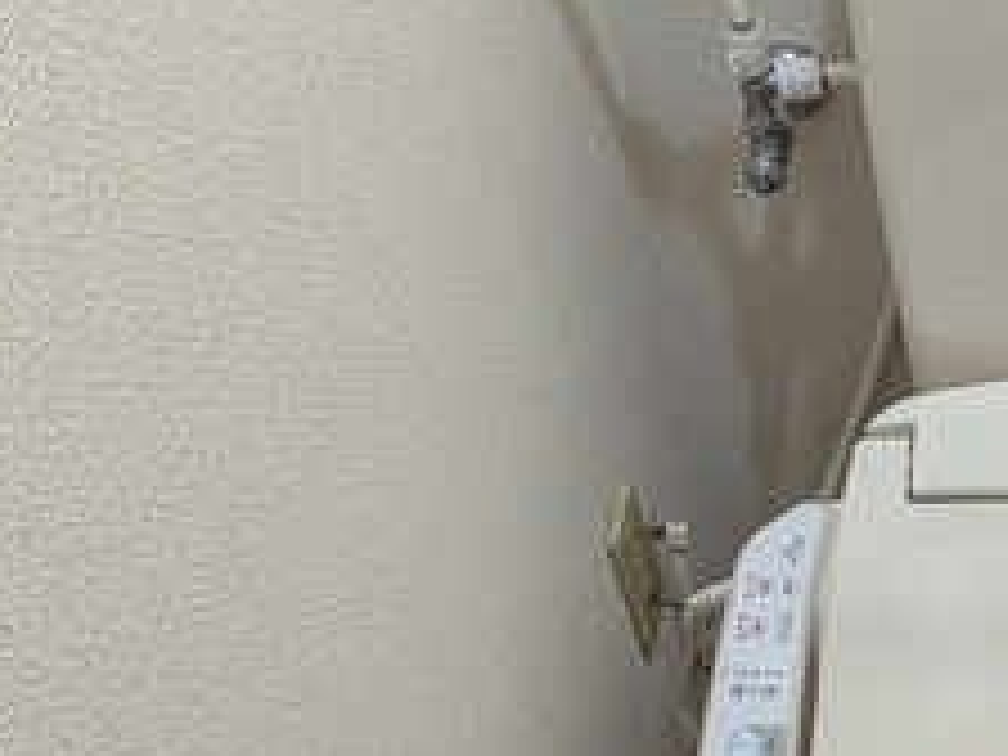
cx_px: 1130
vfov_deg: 23.3
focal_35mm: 60
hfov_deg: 28.9
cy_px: 774
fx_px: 1747
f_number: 2.2
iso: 276
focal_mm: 1.83
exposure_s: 1/24
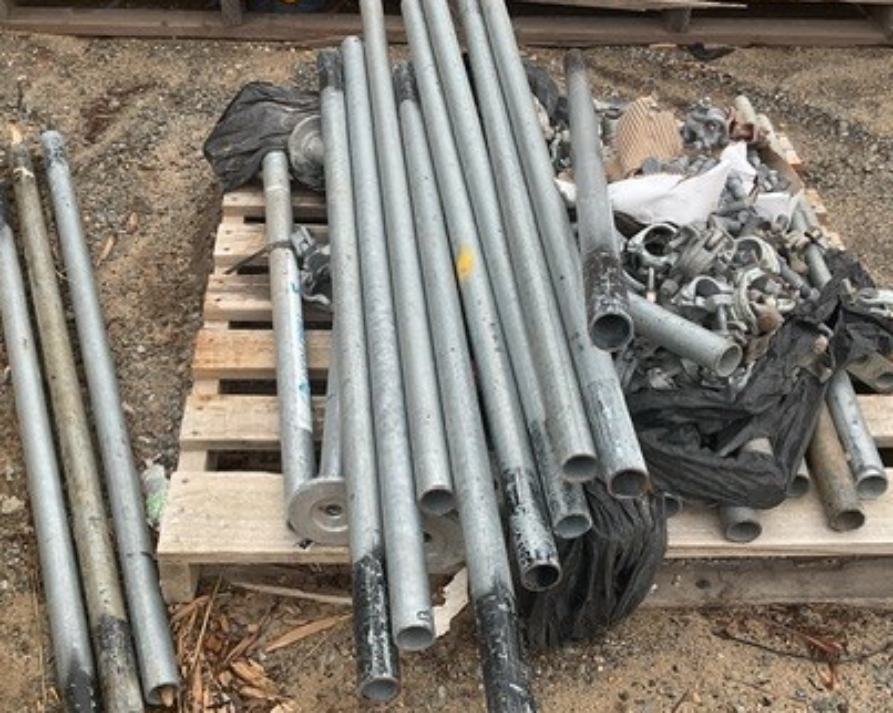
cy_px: 399
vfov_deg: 33.4
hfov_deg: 41.2
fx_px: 1189
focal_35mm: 45
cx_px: 452
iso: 16
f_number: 1.8
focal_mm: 3
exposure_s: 1/346
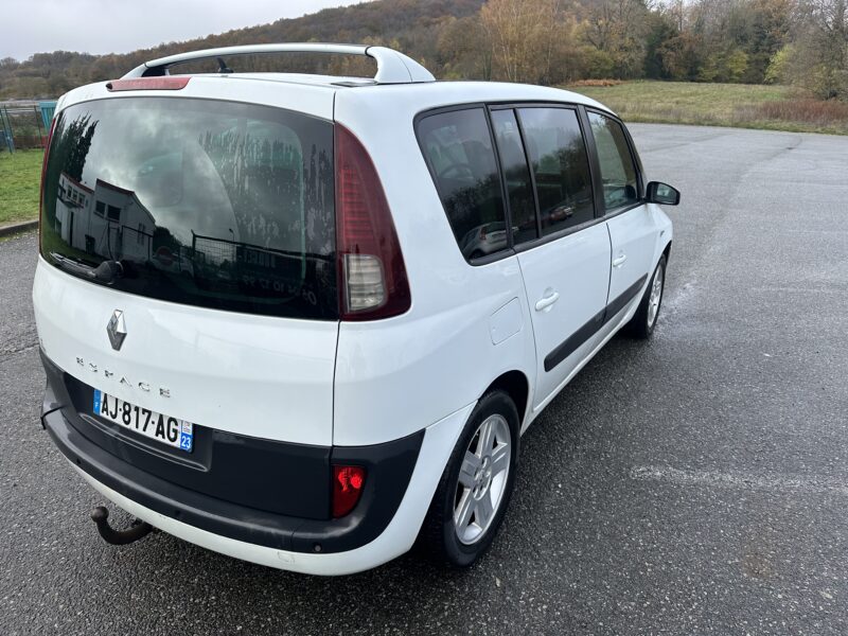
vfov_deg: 56.8
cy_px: 318
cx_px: 424
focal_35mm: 24
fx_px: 588
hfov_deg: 71.6
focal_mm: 6.86
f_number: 1.78
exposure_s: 1/1587
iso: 80
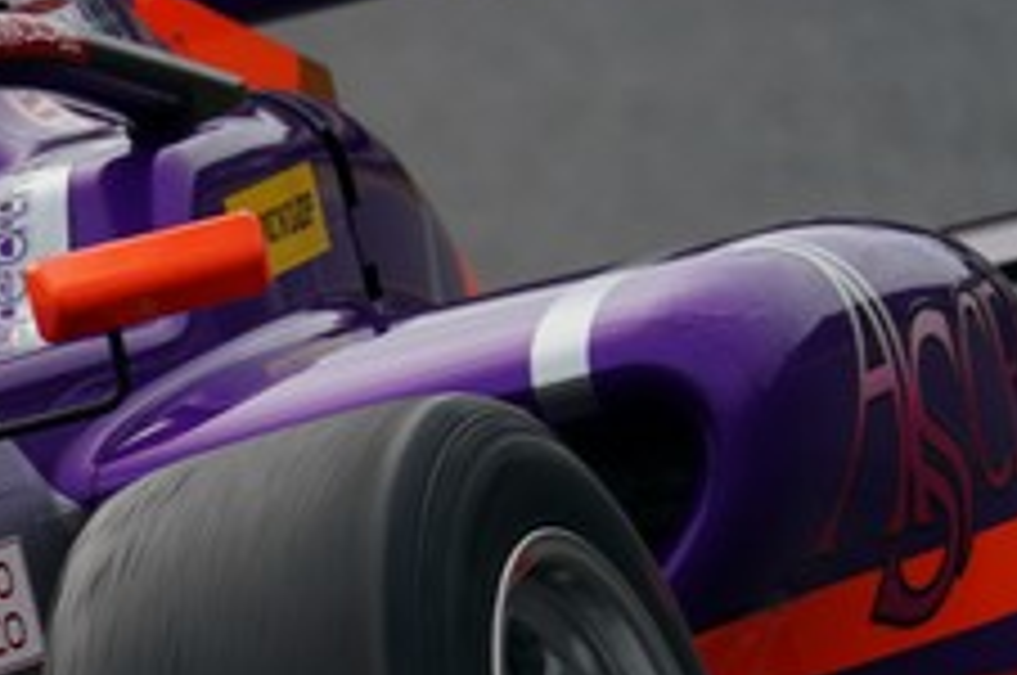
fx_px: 54021
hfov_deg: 1.1
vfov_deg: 0.7
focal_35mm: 1915
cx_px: -423
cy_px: 729
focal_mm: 600
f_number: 8
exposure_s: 1/800
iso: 200
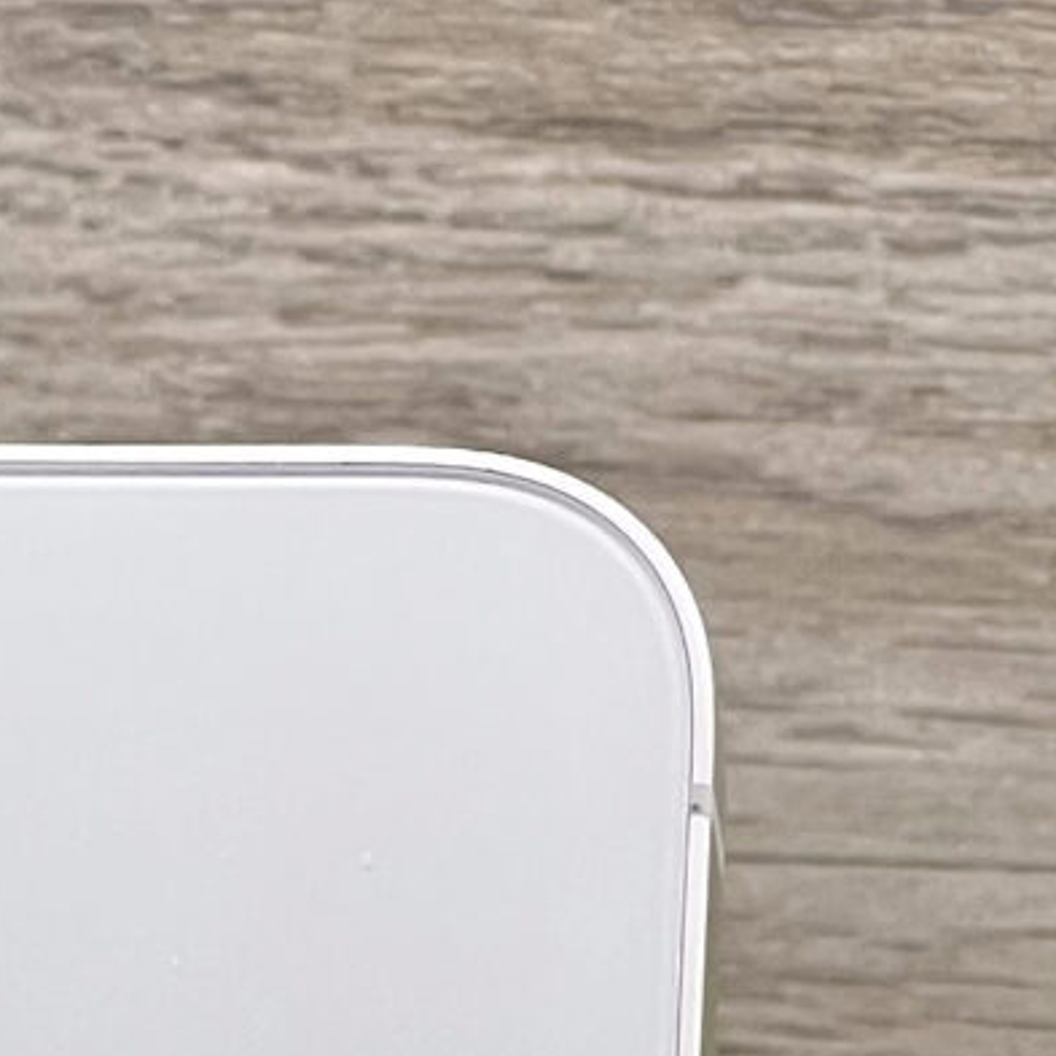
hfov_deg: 3.9
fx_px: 15290
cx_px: -360
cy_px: 2555
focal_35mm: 443
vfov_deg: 3.9
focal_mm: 9
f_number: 2.8
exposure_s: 1/100
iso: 64
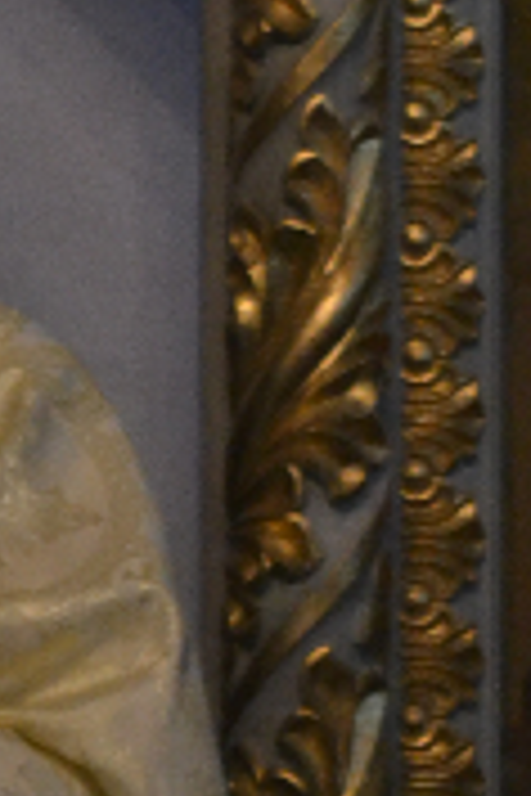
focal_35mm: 1014
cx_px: -389
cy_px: 175
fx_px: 22433
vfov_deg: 2.0
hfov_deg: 1.4
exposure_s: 1/80
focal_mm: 150
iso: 1600
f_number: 5
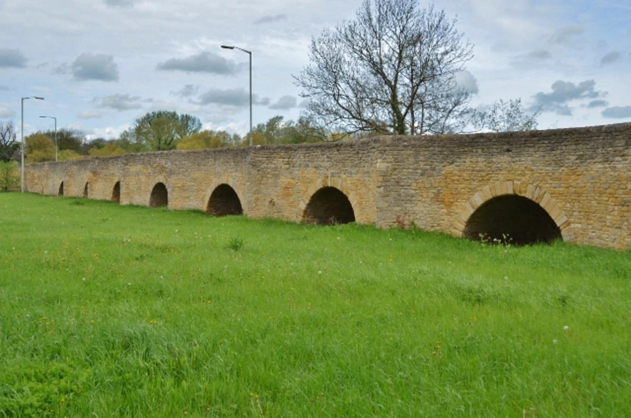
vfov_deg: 36.7
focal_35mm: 36
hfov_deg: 53.2
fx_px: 630
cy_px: 209
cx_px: 316
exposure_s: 1/250
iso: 160
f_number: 8
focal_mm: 24
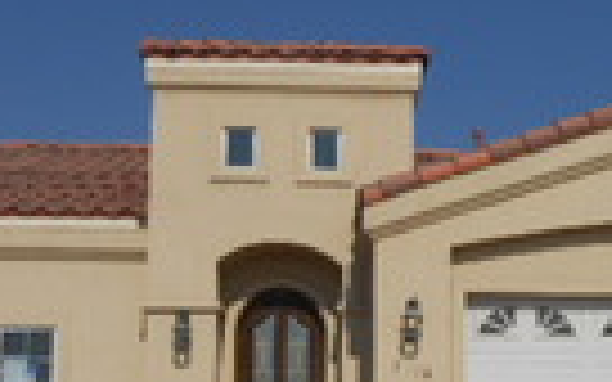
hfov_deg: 29.2
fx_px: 1168
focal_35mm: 70
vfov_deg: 18.3
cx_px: 410
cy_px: 351
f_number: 11.5
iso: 80
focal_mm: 4.6
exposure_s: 1/250
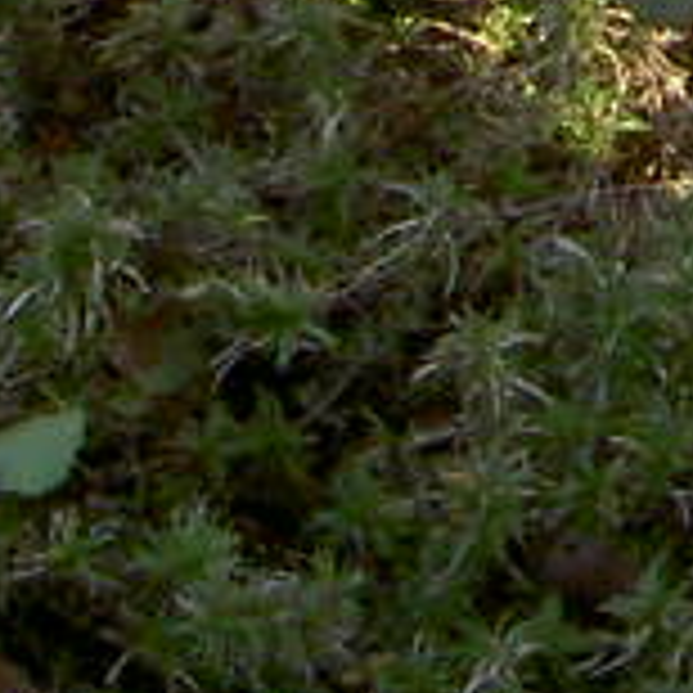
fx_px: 8131
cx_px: 1458
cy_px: -896
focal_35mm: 359
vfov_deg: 4.8
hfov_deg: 4.8
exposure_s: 1/160
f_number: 4.7
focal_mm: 8
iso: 100
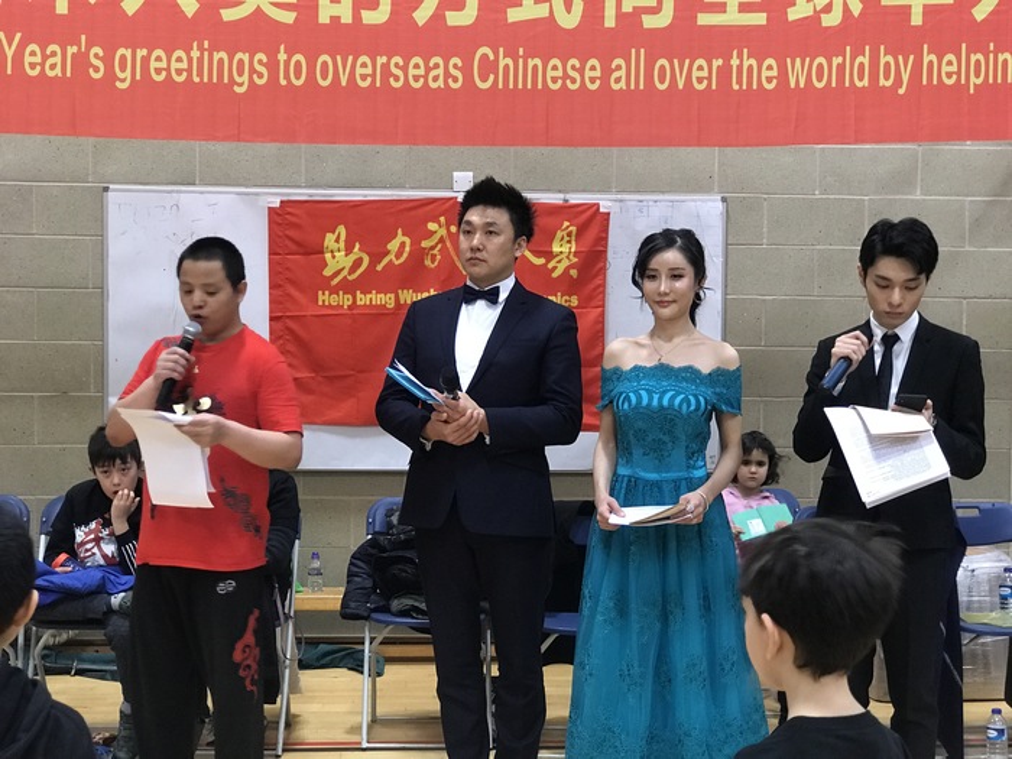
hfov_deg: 33.8
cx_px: 506
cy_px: 380
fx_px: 1666
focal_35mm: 57
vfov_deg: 25.7
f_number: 2.8
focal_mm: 6.6
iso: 320
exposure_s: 1/50
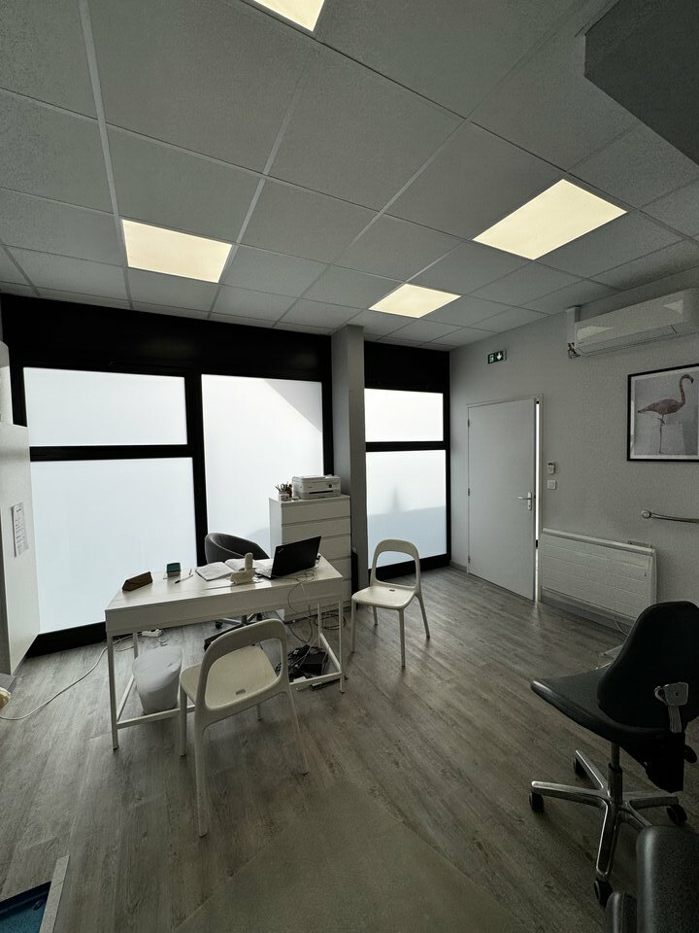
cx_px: 350
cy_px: 466
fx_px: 377
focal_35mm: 14
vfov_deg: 102.1
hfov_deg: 85.7
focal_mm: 2.22
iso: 40
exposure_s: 1/831
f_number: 2.2
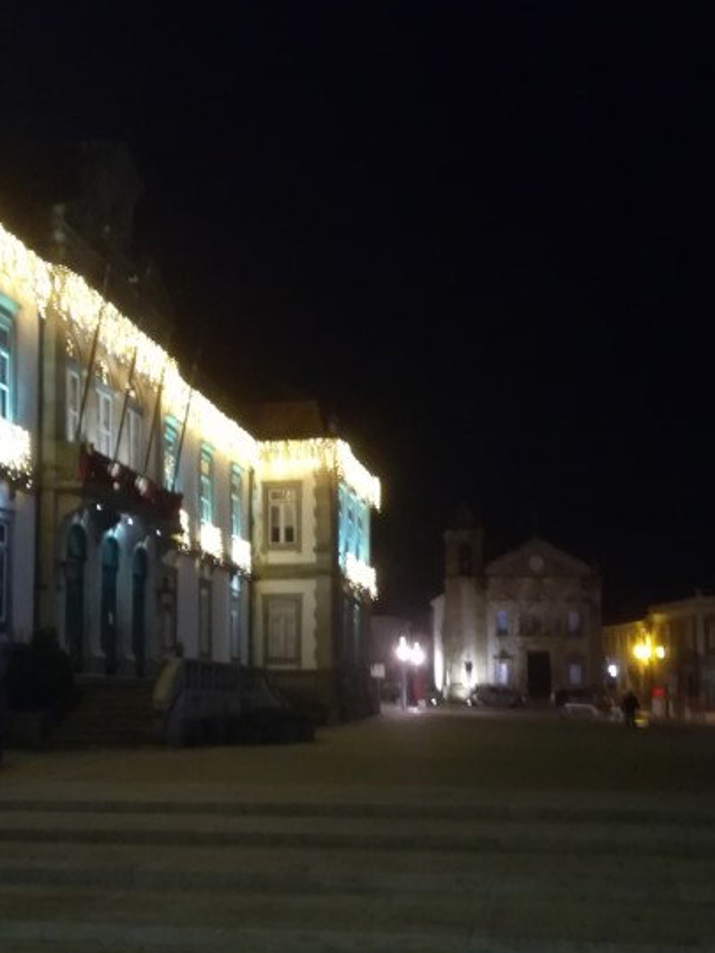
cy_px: 597
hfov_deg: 32.8
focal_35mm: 44
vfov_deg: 42.6
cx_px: 316
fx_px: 1212
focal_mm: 3.83
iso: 800
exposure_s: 1/14.3
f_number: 2.2
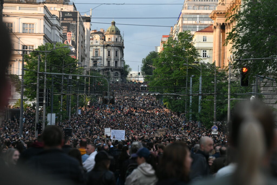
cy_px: 92
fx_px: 1116
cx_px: 138
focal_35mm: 145
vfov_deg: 9.5
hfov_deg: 14.2
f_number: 5
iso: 1600
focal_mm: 145
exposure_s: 1/500
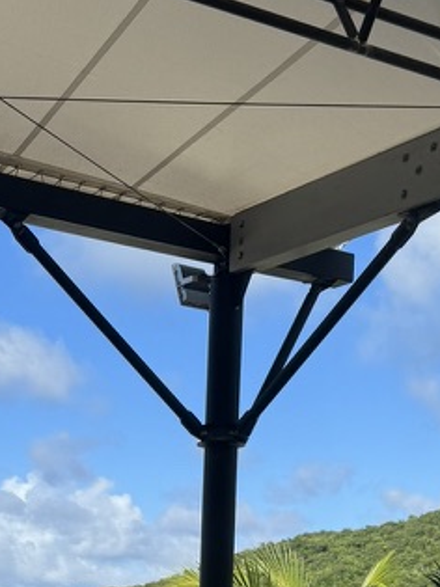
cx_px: 69
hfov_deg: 18.7
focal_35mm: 78
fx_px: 1323
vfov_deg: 23.7
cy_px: 624
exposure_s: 1/4310
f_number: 1.78
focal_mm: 6.86
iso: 80
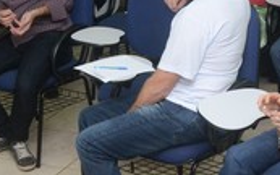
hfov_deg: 16.9
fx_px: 941
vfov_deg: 10.6
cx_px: 201
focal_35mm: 123
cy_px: 31
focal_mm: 31
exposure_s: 1/125
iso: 1600
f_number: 5
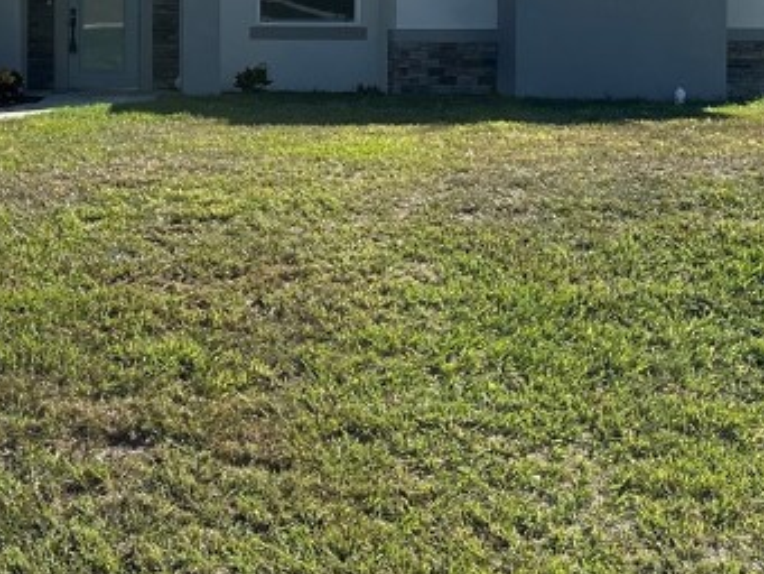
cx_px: 81
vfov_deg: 20.0
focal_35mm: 72
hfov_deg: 26.2
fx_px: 1590
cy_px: 54
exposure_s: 1/4762
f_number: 1.78
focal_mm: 6.86
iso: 80
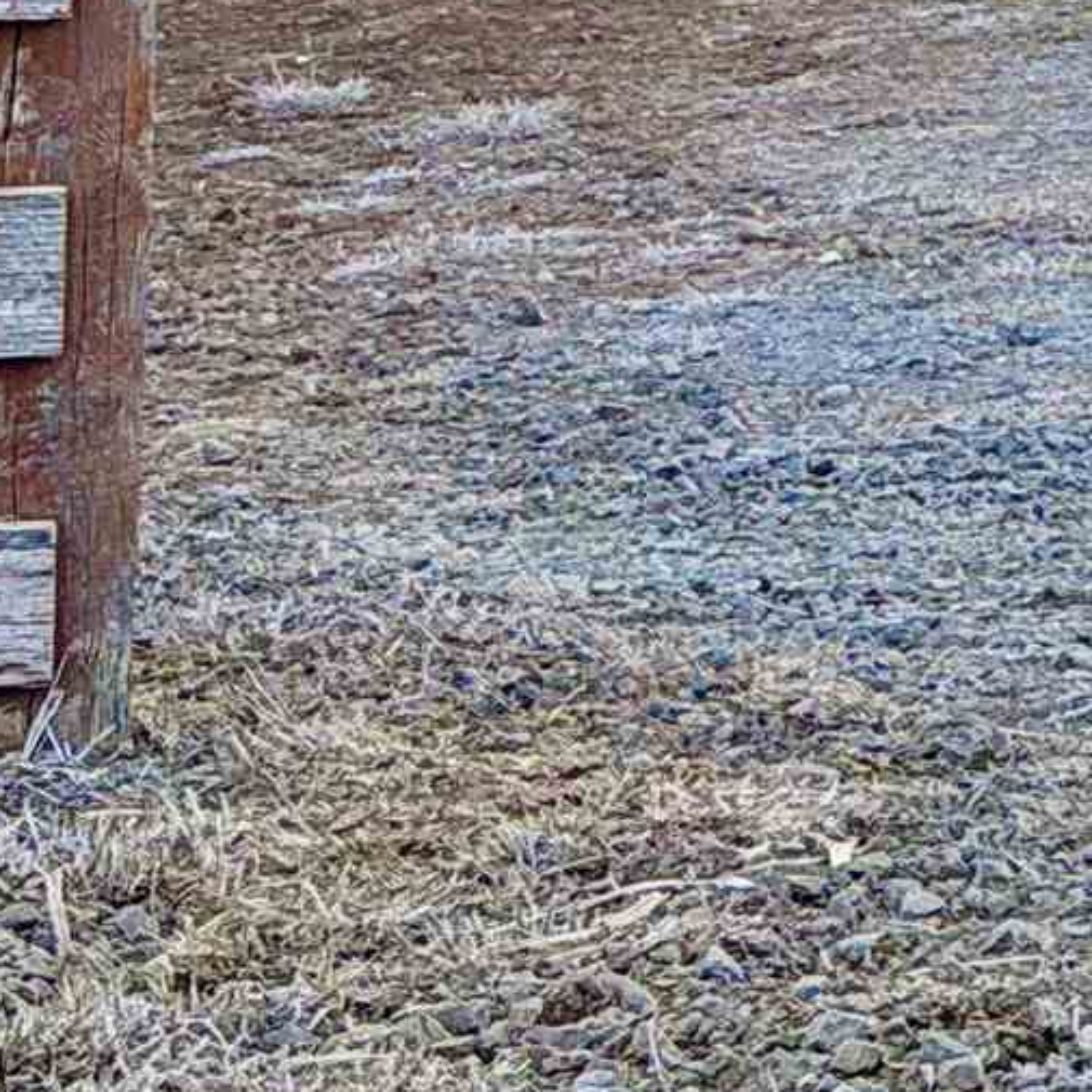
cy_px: -1204
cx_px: 2895
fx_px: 9208
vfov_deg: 6.6
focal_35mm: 258
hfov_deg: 6.4
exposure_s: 1/794
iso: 100
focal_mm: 6.76
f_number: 1.78
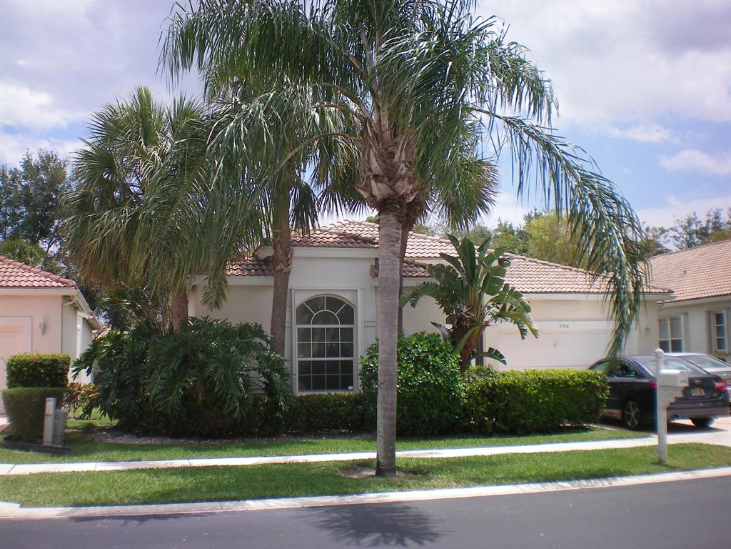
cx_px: 366
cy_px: 274
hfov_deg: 49.0
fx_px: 802
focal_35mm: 38
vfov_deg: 37.7
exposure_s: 1/500
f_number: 4.6
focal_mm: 6.3
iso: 64
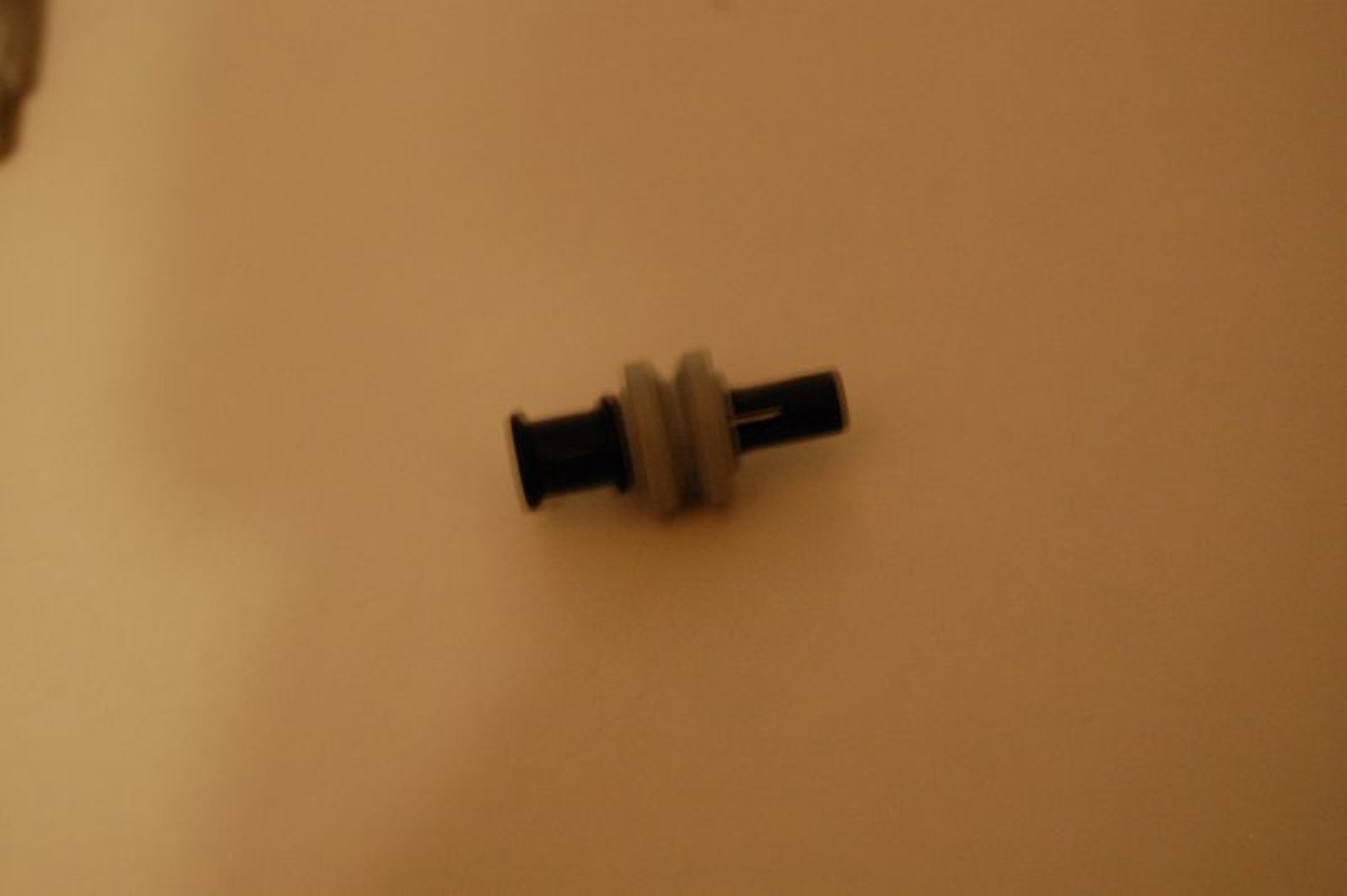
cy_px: 448
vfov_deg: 16.5
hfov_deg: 24.6
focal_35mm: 82
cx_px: 674
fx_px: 3084
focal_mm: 55
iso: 1600
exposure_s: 1/6
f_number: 5.6
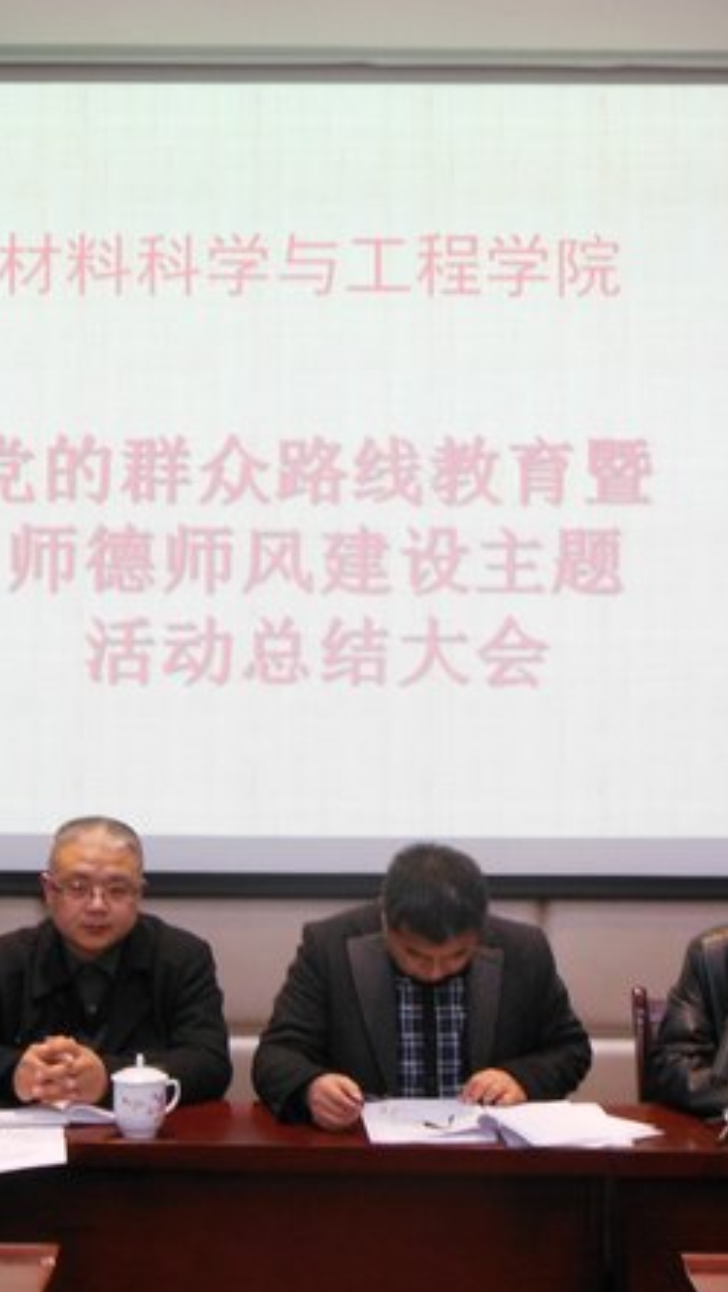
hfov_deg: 21.4
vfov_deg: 37.2
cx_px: 306
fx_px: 1920
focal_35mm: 56
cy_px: 652
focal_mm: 6.8
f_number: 3.6
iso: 400
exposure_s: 1/40
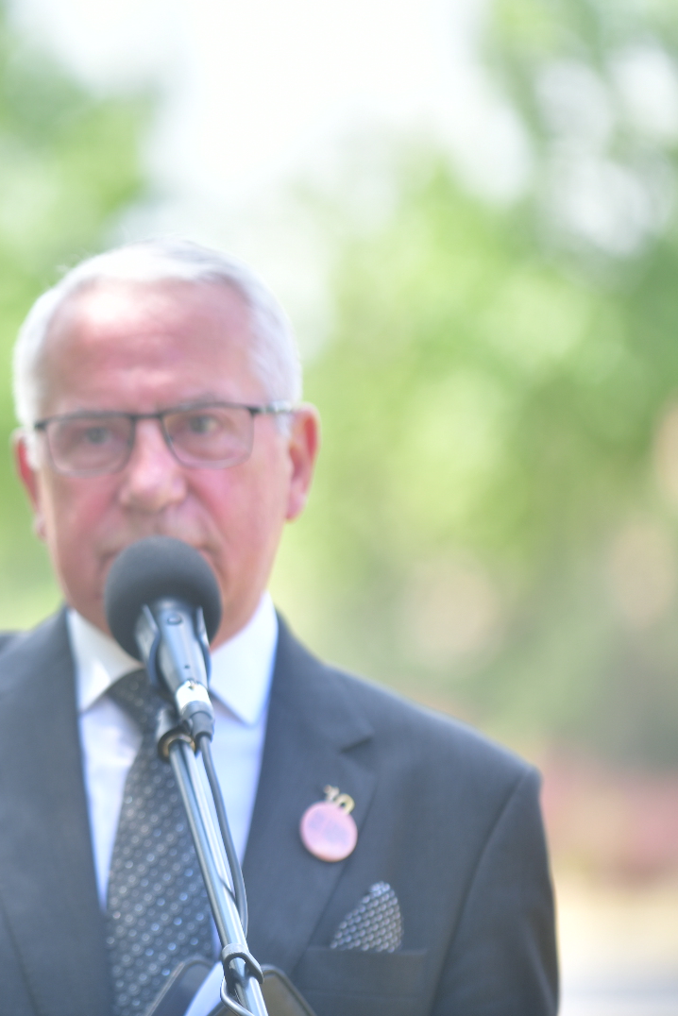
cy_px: 507
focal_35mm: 301
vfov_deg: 6.8
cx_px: -58
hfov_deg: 4.6
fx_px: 8497
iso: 100
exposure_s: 1/250
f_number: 3.2
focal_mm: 200
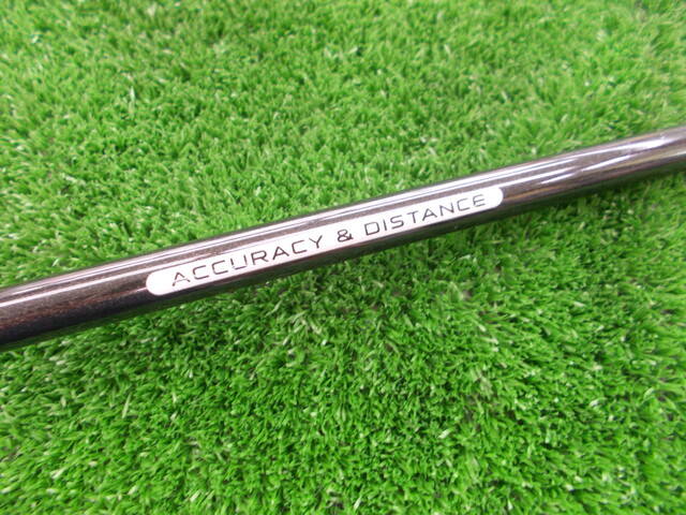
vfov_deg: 53.1
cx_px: 343
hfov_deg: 67.3
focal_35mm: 26
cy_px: 258
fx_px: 515
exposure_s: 1/8
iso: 200
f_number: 3.2
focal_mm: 4.6
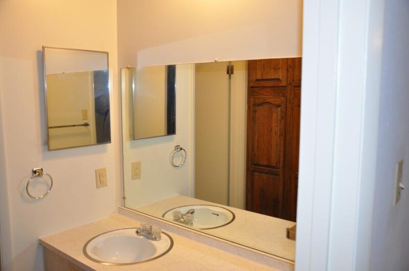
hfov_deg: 59.6
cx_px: 204
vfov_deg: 41.6
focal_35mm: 32
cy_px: 136
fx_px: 357
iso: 800
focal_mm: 21
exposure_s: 1/80
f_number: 3.8
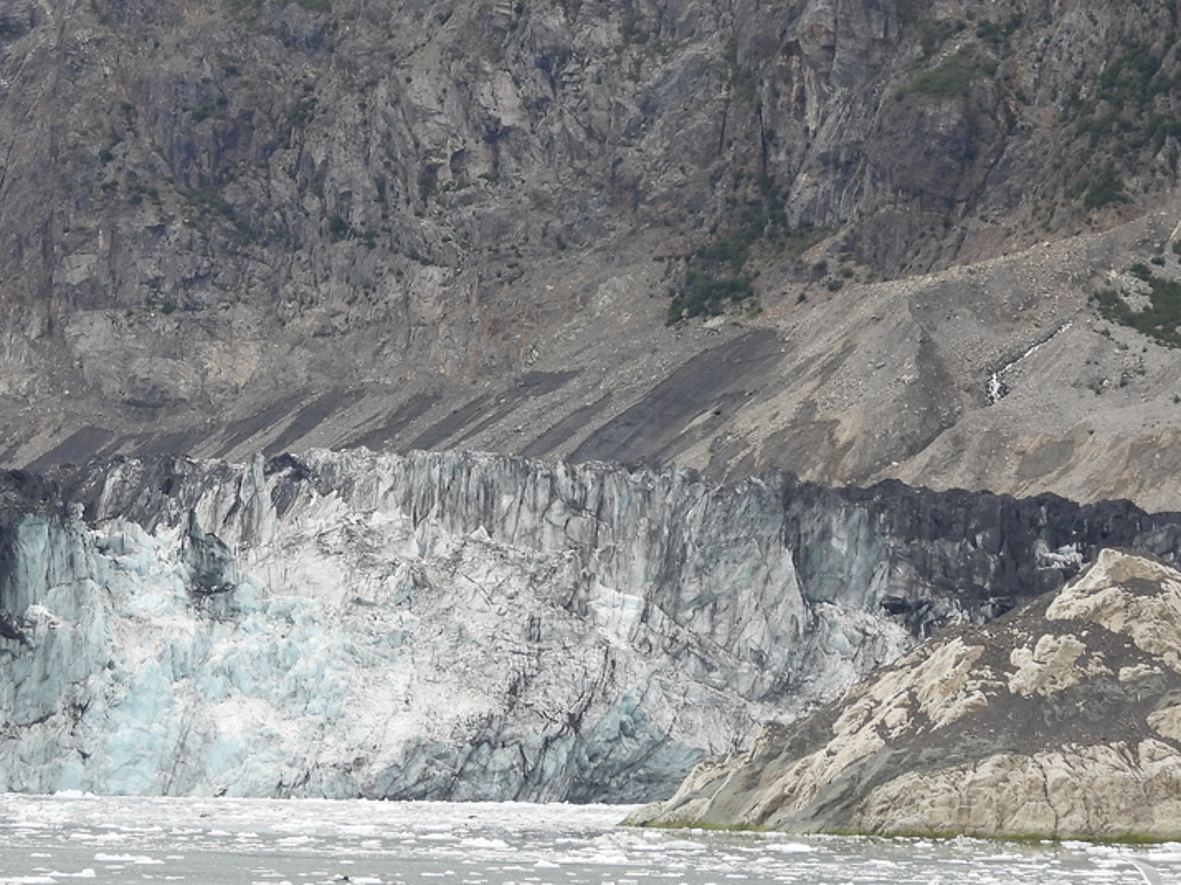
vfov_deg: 7.9
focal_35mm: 188
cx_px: 301
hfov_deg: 10.5
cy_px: 206
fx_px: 6413
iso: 100
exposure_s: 1/400
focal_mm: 18.7
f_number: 4
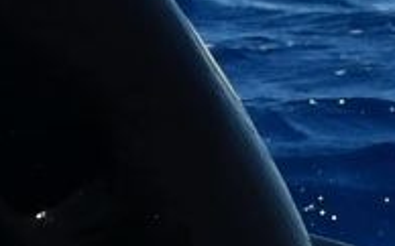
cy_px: 184
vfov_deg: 0.7
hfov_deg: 1.1
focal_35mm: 1889
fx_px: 20323
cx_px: 79
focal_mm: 300
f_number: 8
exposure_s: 1/2000
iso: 400
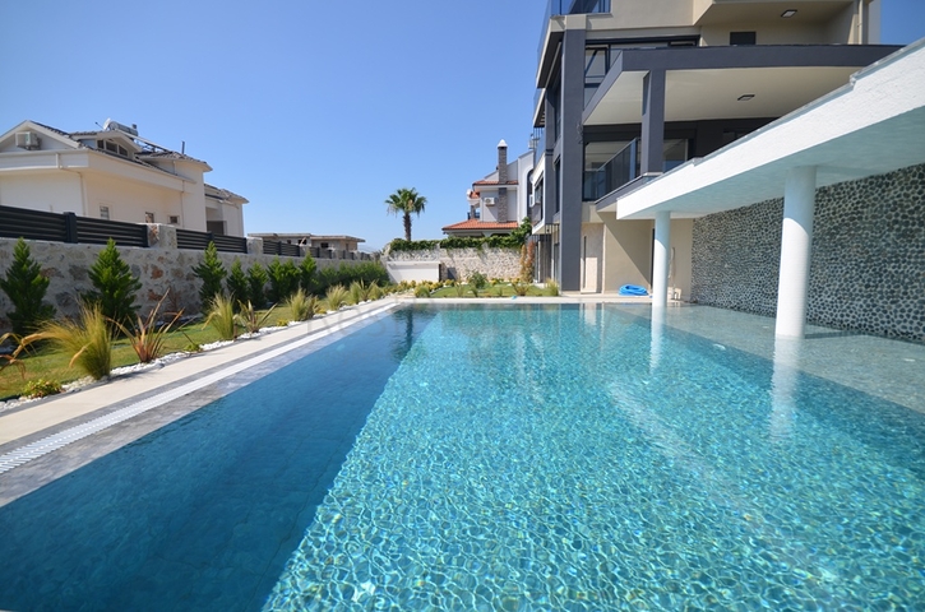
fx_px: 385
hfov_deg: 100.5
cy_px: 306
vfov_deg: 77.1
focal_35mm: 15
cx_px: 462
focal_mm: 10
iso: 100
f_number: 8
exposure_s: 1/320
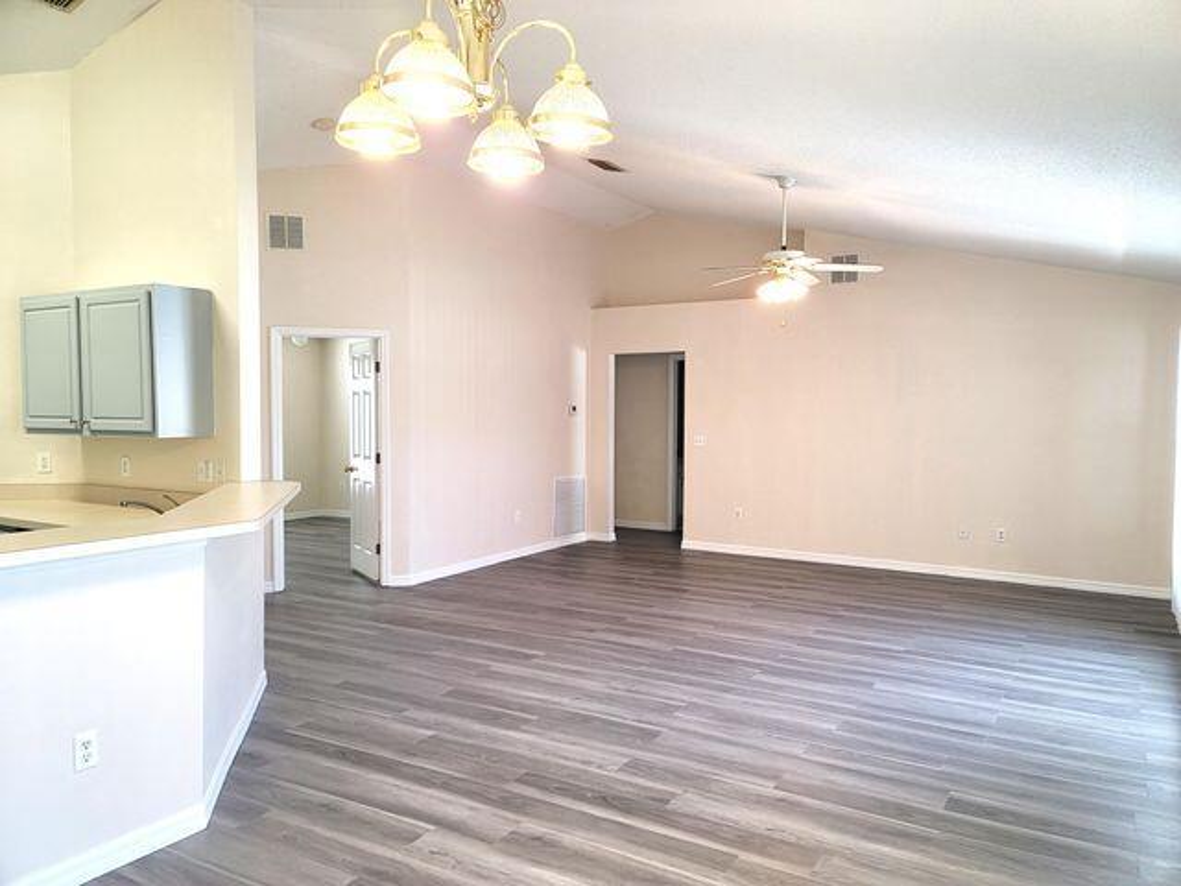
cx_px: 590
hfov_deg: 69.4
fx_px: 853
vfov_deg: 54.9
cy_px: 443
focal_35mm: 25
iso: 200
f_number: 1.8
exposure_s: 1/120
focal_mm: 7
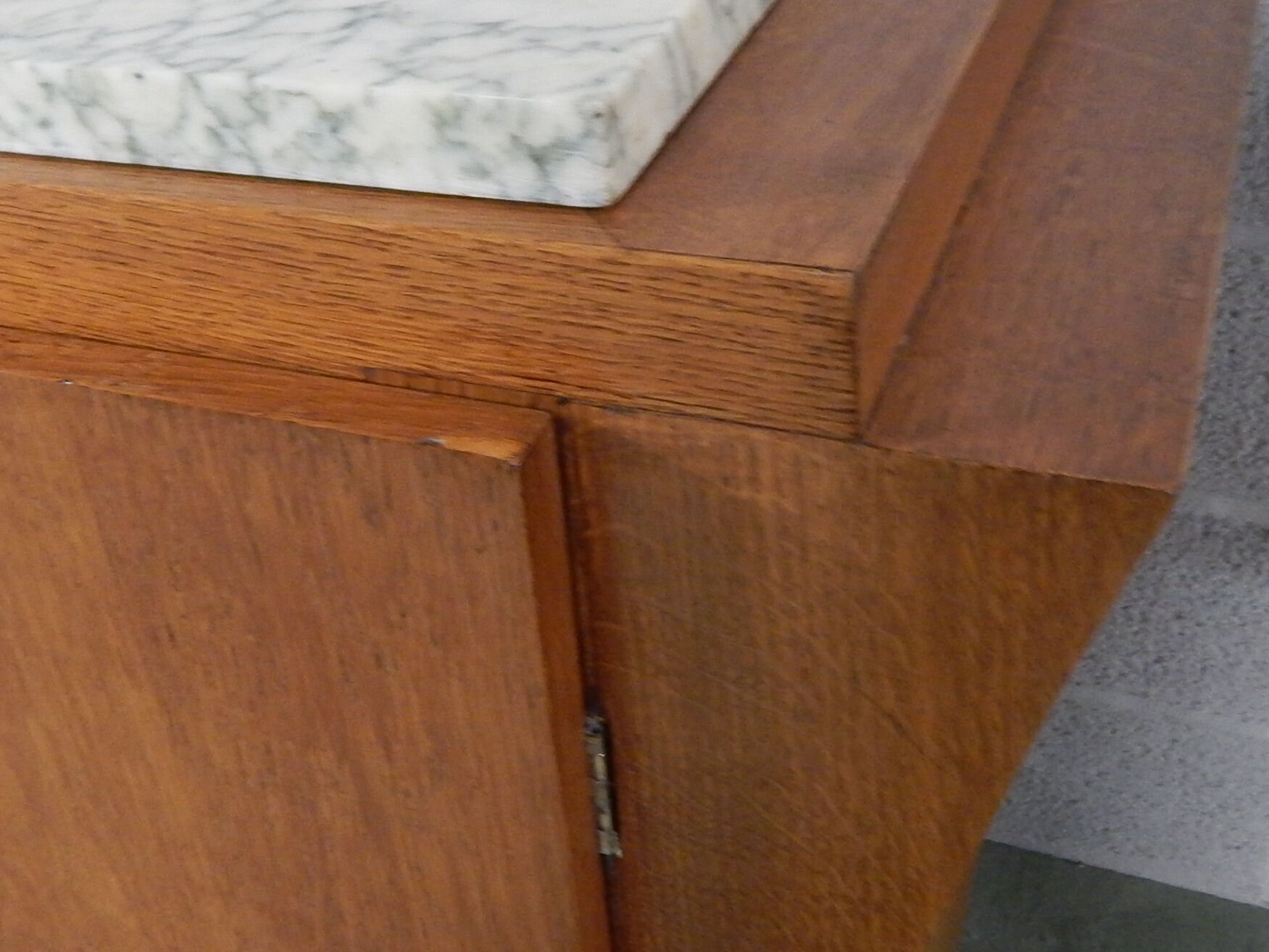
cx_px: 481
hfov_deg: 45.4
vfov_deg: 35.1
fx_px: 1503
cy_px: 483
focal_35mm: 41
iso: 400
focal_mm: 4
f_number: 3
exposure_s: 1/8
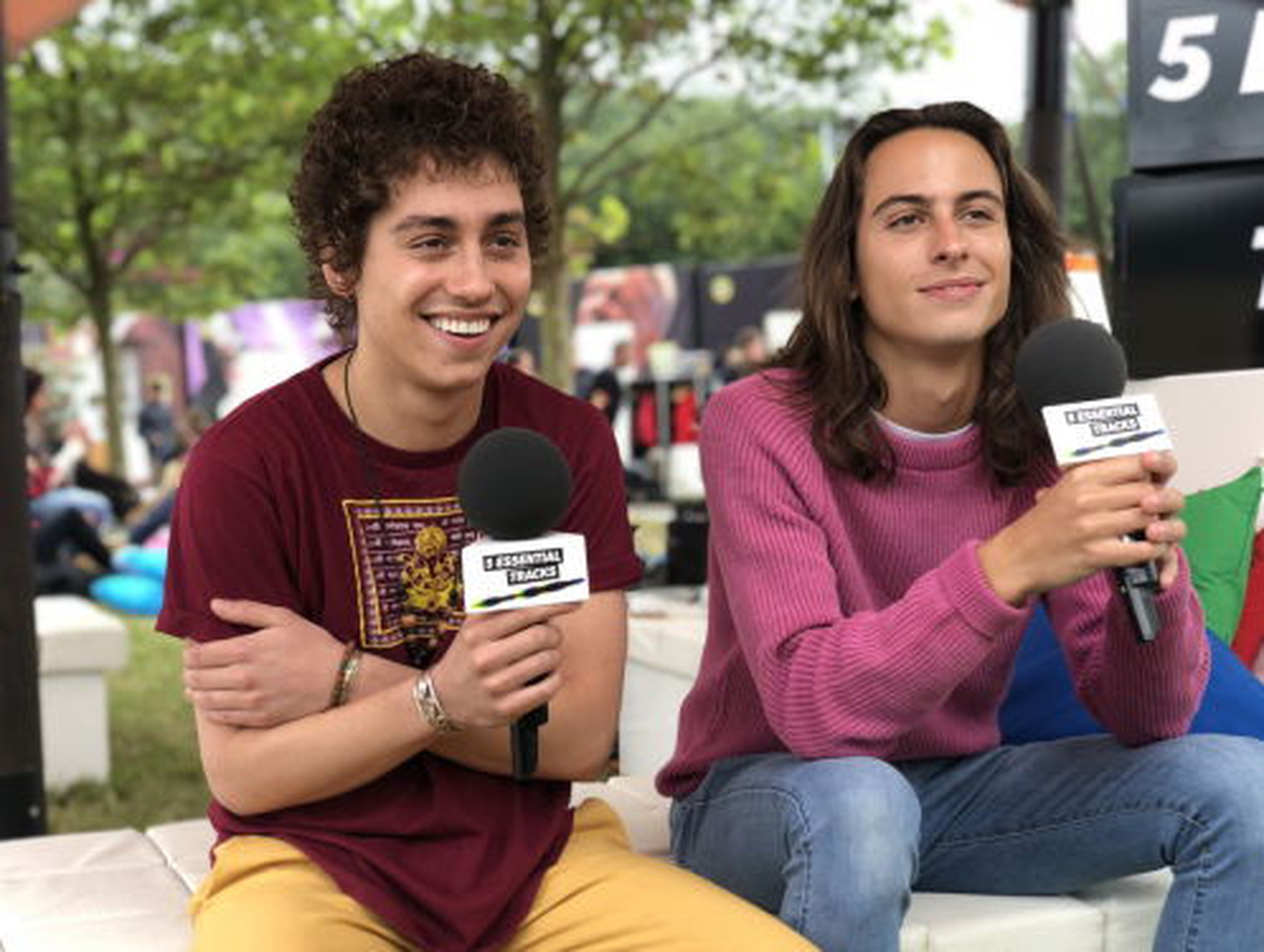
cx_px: 632
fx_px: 1902
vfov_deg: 28.1
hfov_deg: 36.8
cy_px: 476
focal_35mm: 52
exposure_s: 1/120
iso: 25
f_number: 2.4
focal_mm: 6
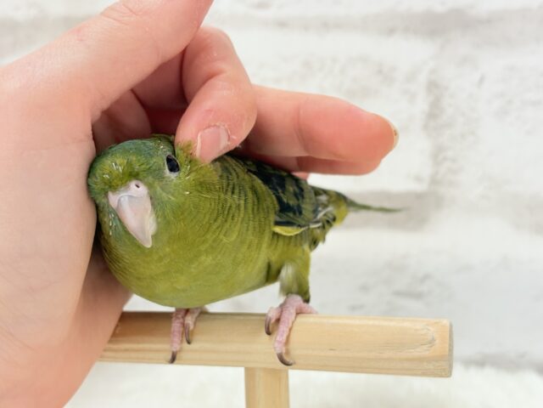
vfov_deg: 28.0
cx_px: 272
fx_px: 816
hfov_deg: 36.8
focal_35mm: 52
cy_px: 204
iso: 64
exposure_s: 1/50
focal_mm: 5.96
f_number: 1.6
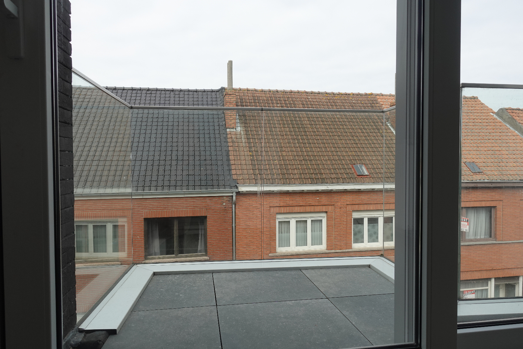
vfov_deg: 53.1
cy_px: 174
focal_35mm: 24
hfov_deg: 73.7
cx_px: 262
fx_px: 349
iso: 125
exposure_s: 1/400
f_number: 4
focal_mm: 8.8
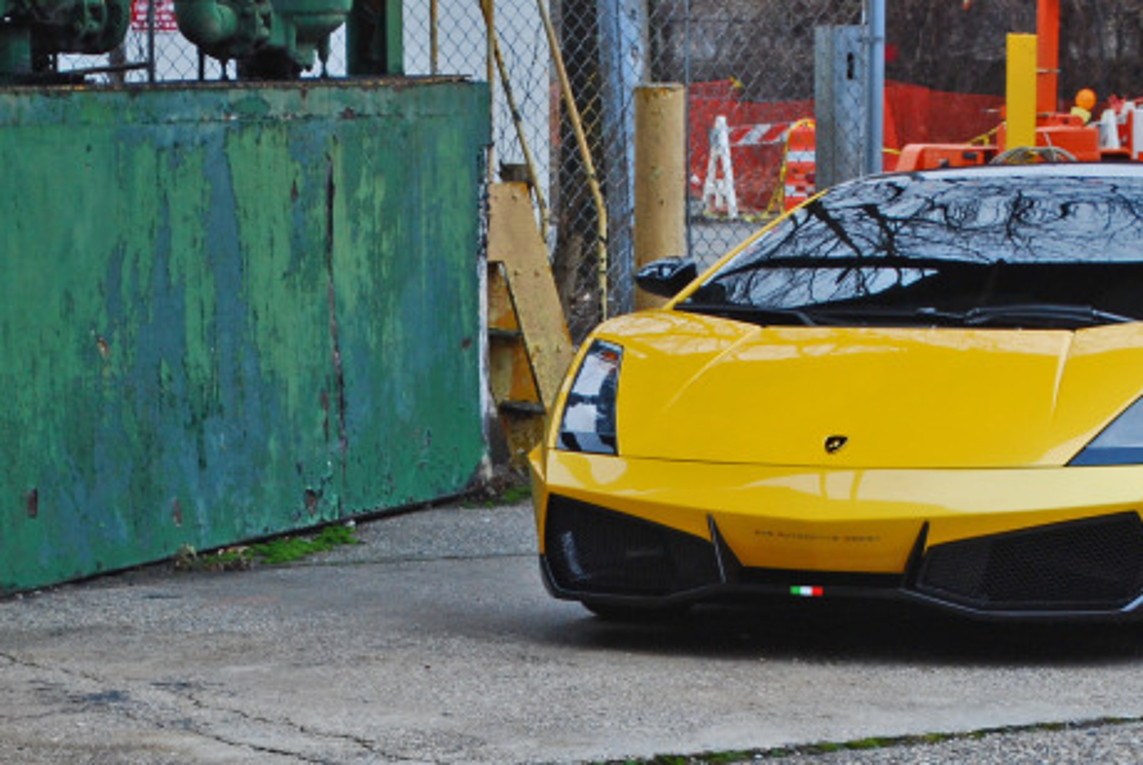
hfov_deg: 12.8
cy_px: 841
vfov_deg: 8.5
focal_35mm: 160
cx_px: 352
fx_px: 5086
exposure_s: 1/30
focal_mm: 48
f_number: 5.6
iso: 320
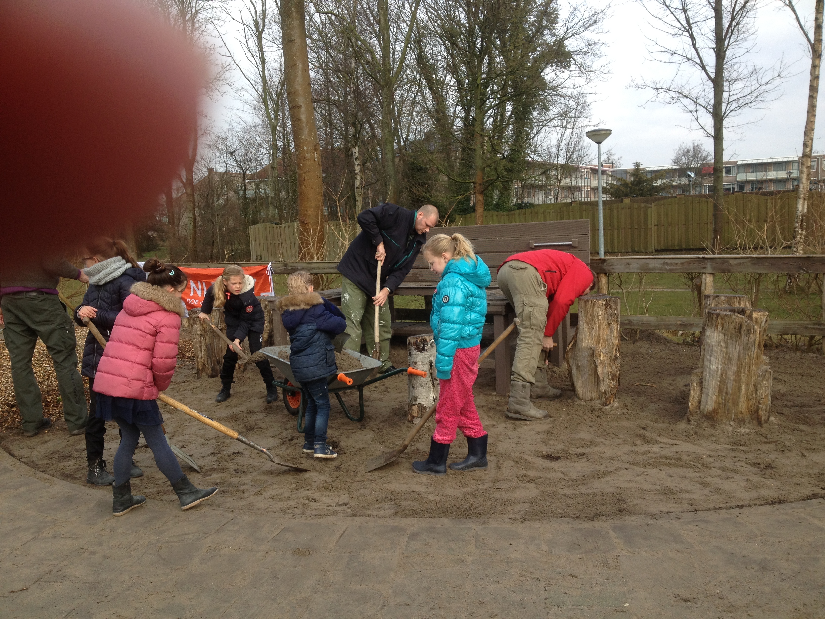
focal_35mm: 35
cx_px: 412
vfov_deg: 40.7
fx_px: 834
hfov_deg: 52.6
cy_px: 310
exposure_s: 1/421
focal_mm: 4.28
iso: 50
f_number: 2.4
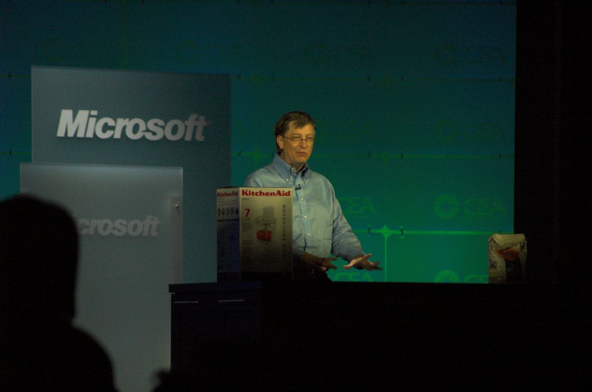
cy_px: 196
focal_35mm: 330
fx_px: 5414
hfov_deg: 6.3
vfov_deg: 4.1
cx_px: 296
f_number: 6.3
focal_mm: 220
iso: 1250
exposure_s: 1/125
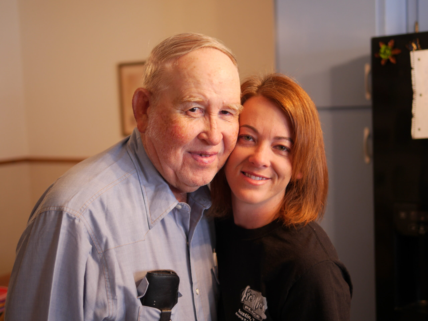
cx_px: 214
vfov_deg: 29.1
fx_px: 618
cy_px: 160
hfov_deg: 38.2
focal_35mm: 50
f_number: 1.4
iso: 200
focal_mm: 25
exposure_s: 1/60
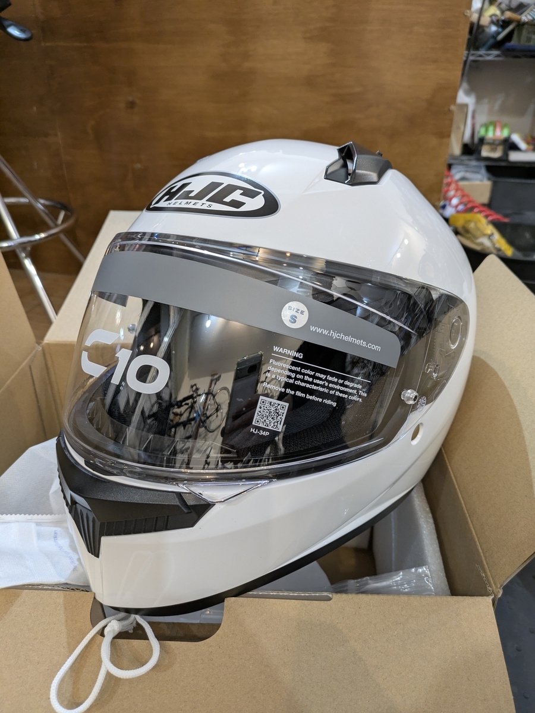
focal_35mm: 25
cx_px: 268
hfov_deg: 54.9
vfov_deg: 69.4
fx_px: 515
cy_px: 356
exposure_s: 1/60
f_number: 1.89
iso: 246
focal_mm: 5.43
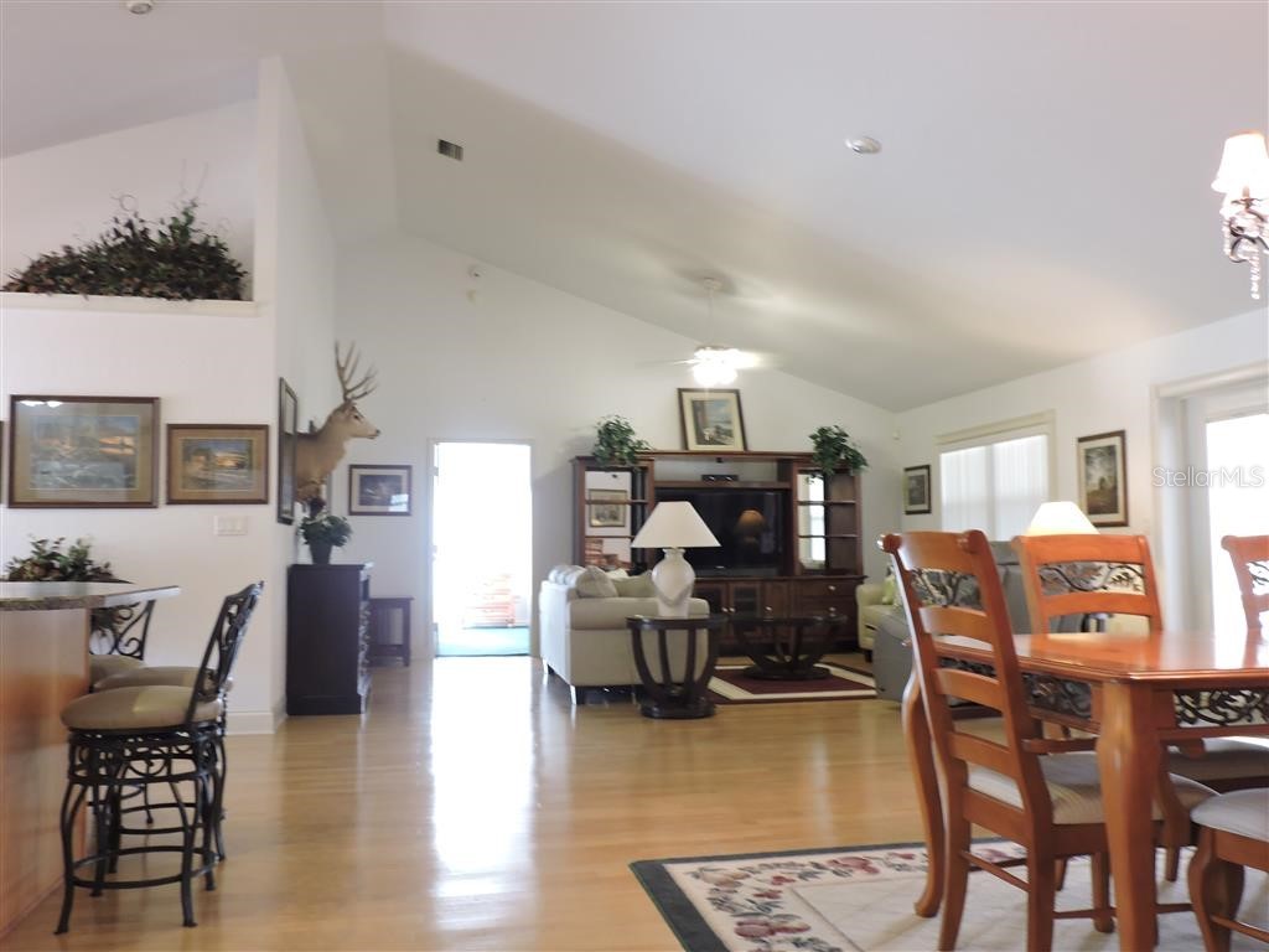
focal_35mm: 30
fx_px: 1100
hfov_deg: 60.0
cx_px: 634
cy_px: 476
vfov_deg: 46.8
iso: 400
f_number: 3.1
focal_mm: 5.4
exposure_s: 1/15
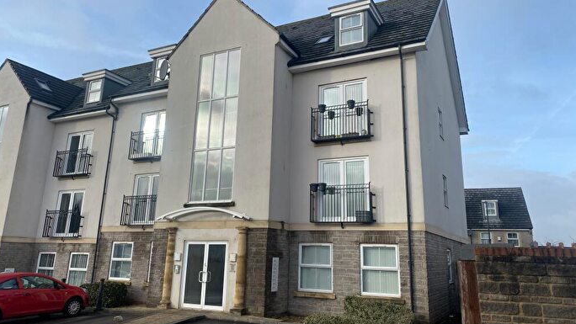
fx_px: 443
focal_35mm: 29
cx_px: 292
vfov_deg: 40.1
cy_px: 140
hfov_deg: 66.1
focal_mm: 4.25
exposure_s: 1/1678
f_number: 1.8
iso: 32
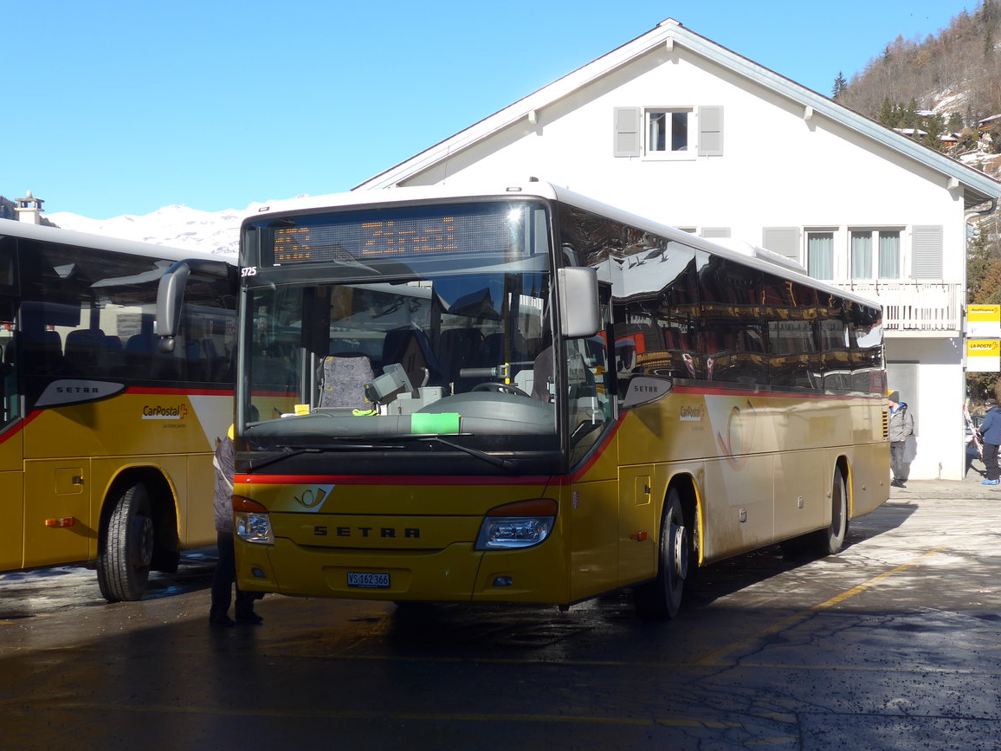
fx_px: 1562
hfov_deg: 35.5
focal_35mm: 54
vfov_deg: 27.0
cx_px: 488
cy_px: 385
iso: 80
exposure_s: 1/1000
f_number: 3.3
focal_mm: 10.7
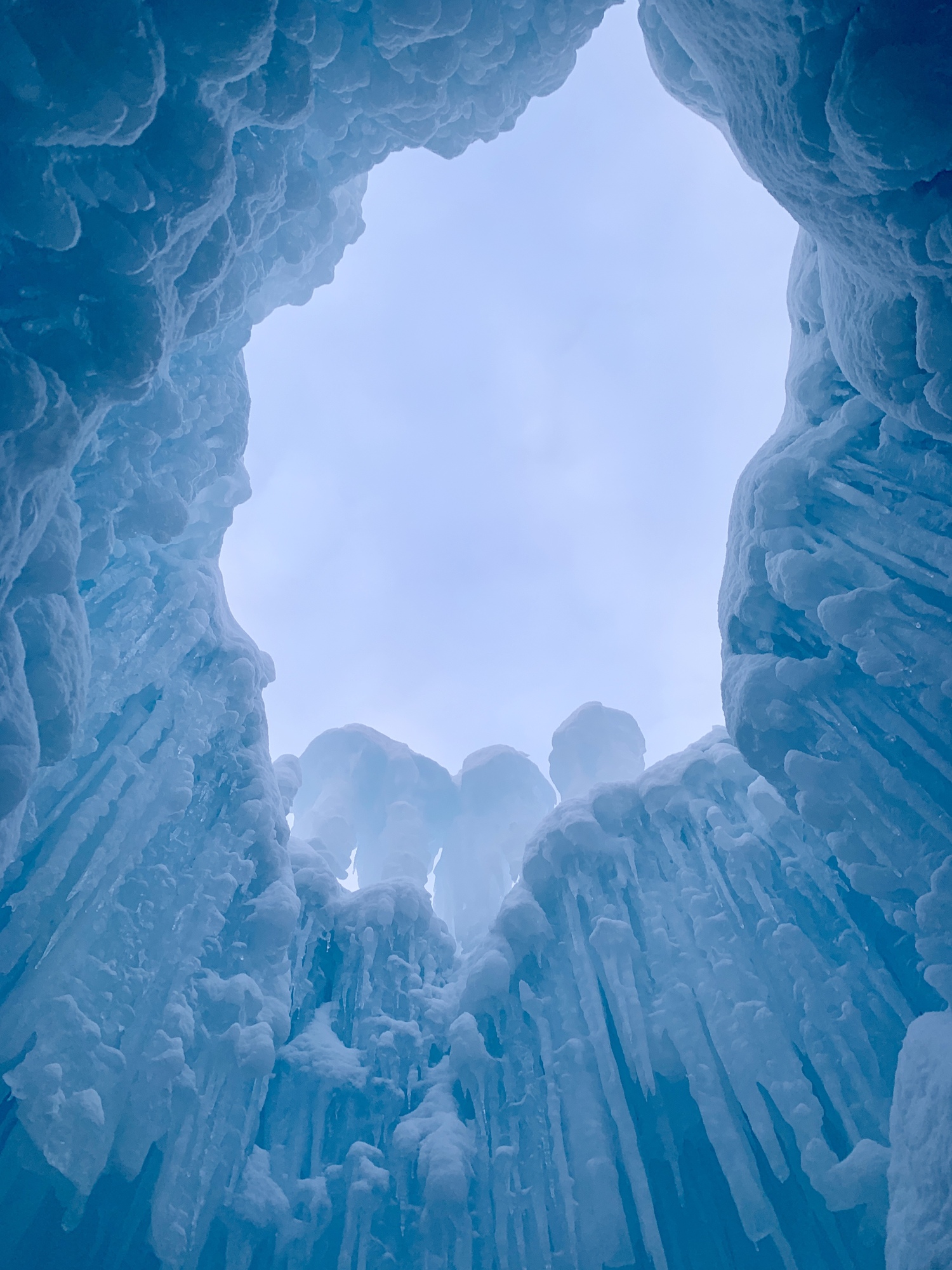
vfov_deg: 67.3
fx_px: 953
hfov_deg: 53.1
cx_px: 476
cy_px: 635
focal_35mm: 26
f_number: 1.8
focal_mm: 4.25
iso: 25
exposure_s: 1/293
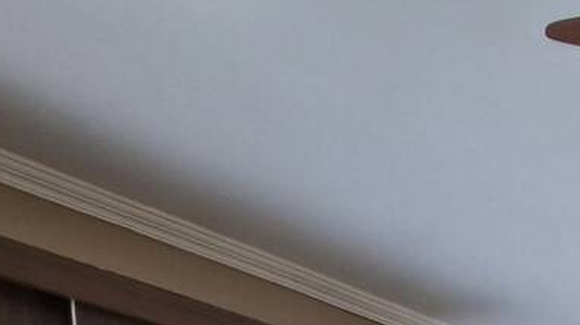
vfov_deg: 13.8
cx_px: 525
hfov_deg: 36.1
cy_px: 825
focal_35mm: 54
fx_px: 830
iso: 80
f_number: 2.2
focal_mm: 1.74
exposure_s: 1/53
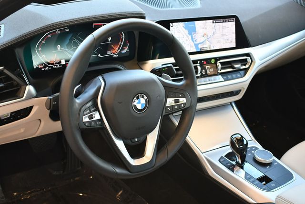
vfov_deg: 28.1
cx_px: 152
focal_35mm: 48
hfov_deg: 41.1
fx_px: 407
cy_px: 102
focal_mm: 24
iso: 800
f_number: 4
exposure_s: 1/160
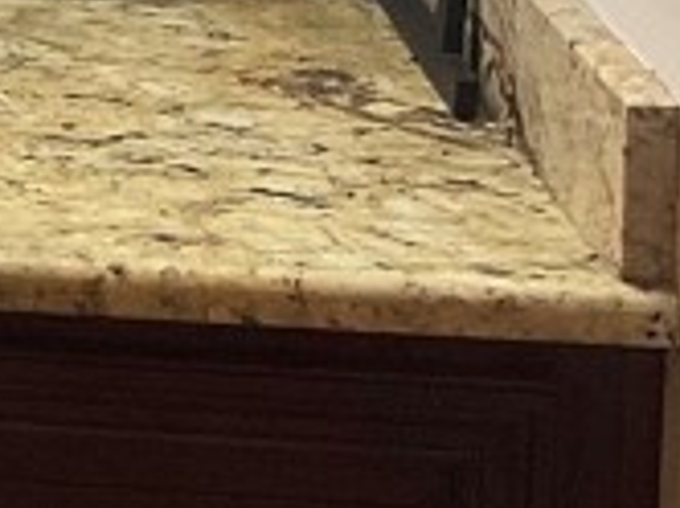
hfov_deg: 9.6
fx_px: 3511
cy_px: -610
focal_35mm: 179
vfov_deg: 7.8
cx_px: -1049
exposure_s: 1/60
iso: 40
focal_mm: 3
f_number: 1.8
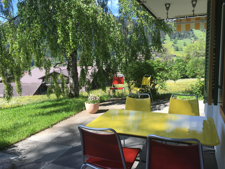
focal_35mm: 29
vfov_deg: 48.2
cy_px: 84
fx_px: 188
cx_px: 112
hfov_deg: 61.7
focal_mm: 4.15
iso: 25
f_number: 2.2
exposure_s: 1/538
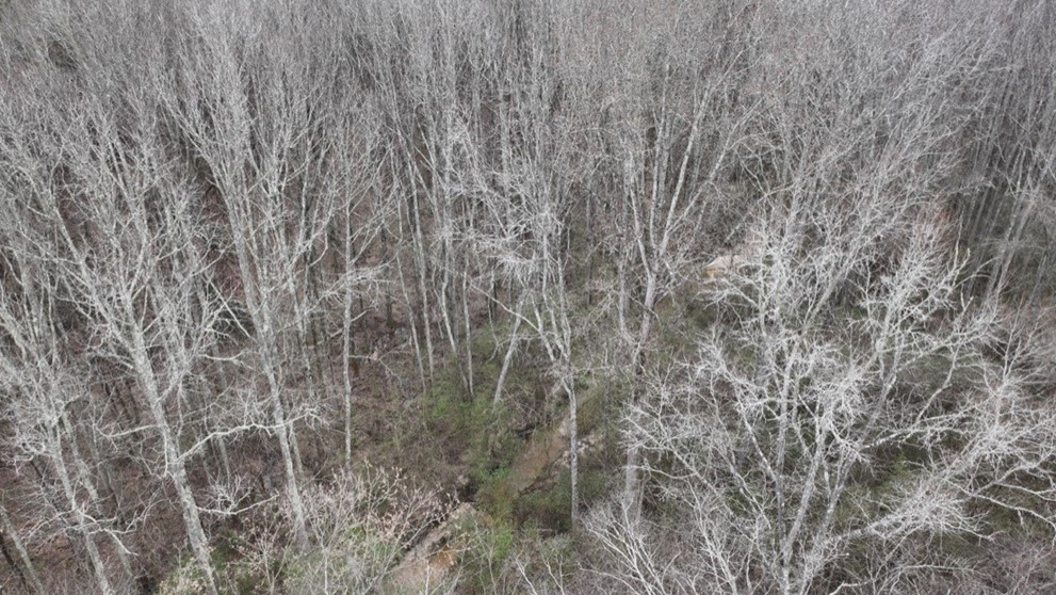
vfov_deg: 42.9
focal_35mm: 27
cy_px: 319
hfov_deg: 69.8
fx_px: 756
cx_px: 511
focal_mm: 12.29
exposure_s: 1/20
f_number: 2.8
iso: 100
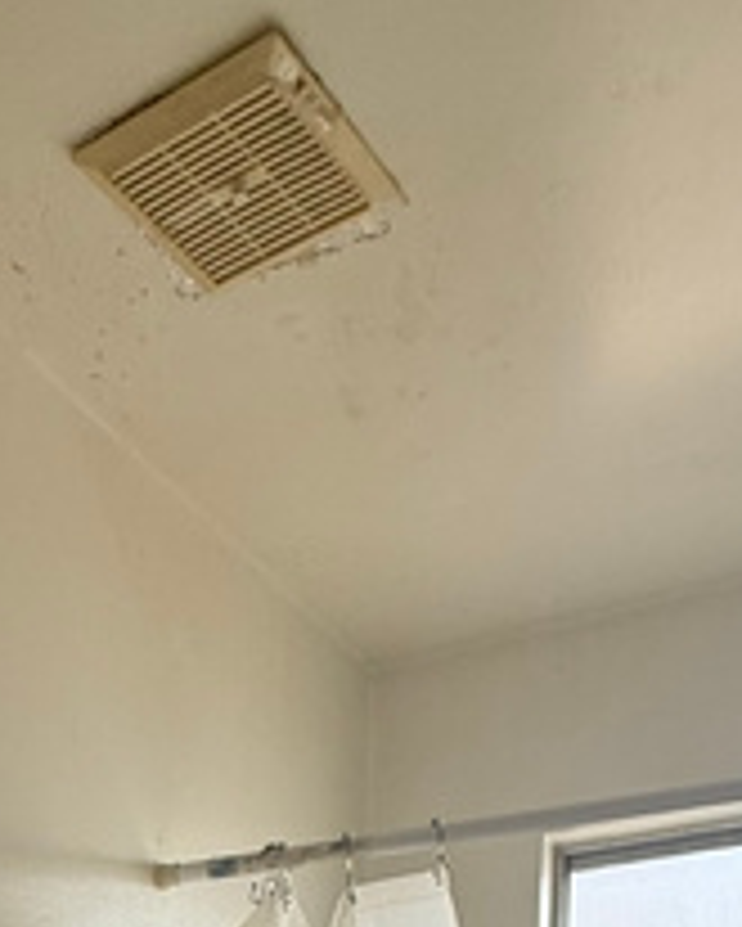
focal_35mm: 51
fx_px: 1399
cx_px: 108
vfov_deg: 24.6
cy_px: 1508
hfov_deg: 28.8
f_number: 2.2
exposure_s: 1/99
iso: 160
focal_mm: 2.22
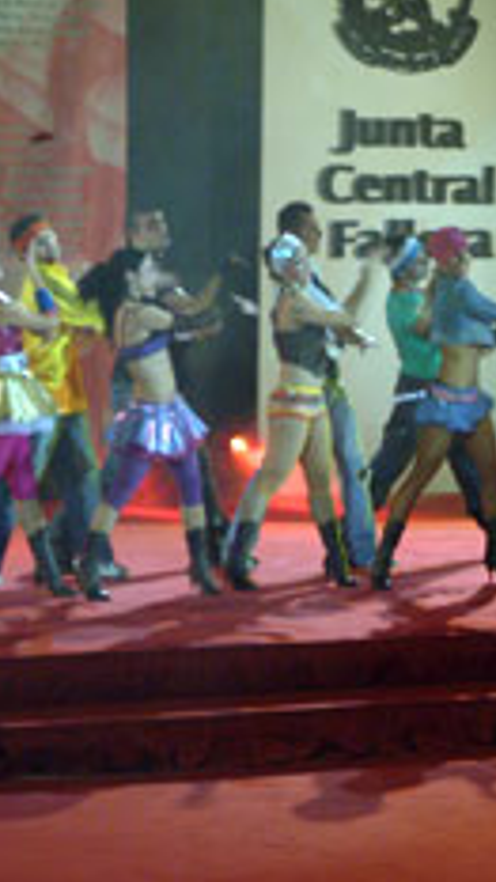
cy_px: 460
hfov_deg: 6.4
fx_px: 4421
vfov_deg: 11.4
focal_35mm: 189
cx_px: 204
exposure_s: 1/60
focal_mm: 70
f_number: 8
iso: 800
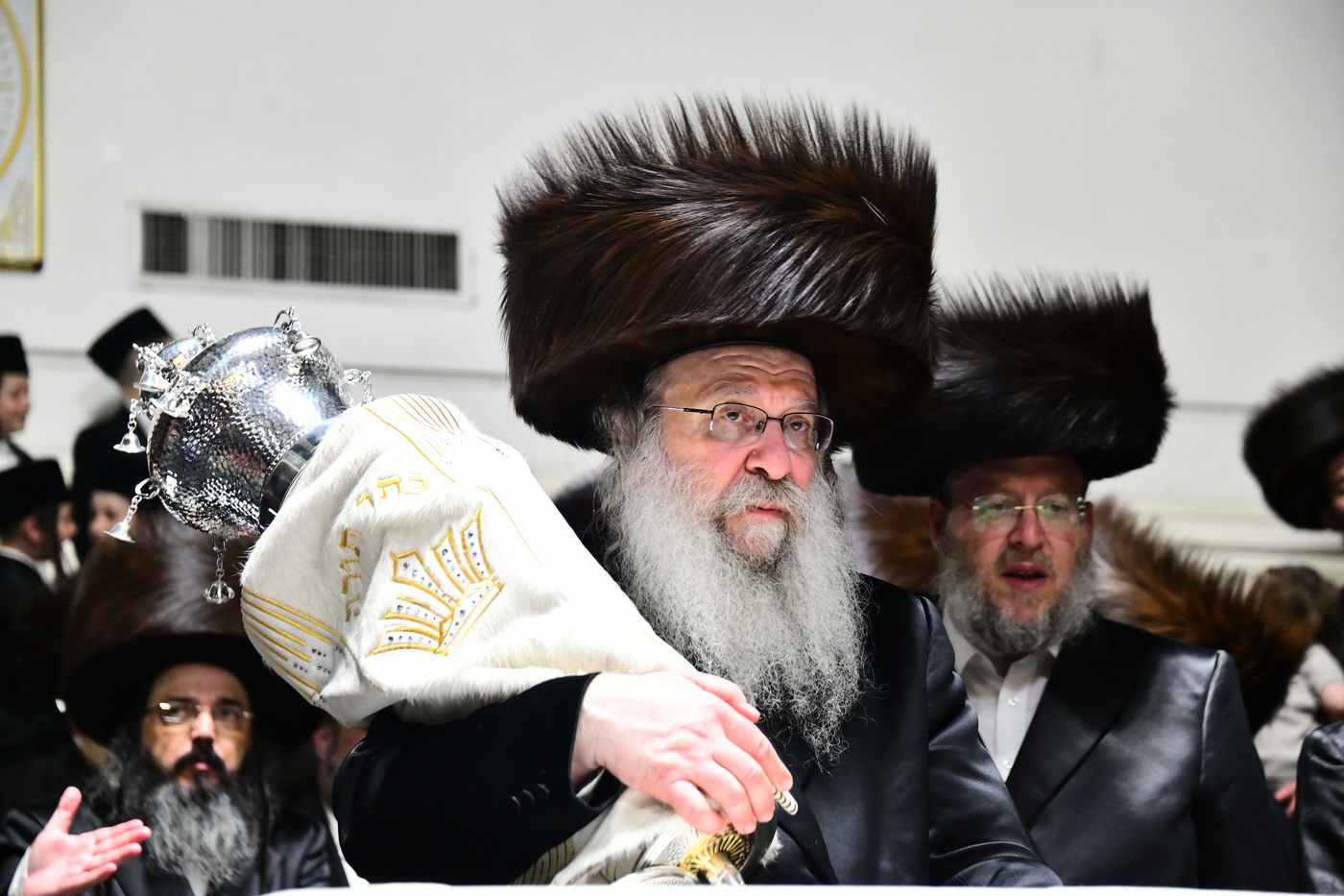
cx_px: 672
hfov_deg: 20.4
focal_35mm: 100
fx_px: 3733
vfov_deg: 13.7
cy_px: 448
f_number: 5.3
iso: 5000
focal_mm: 100
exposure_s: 1/125
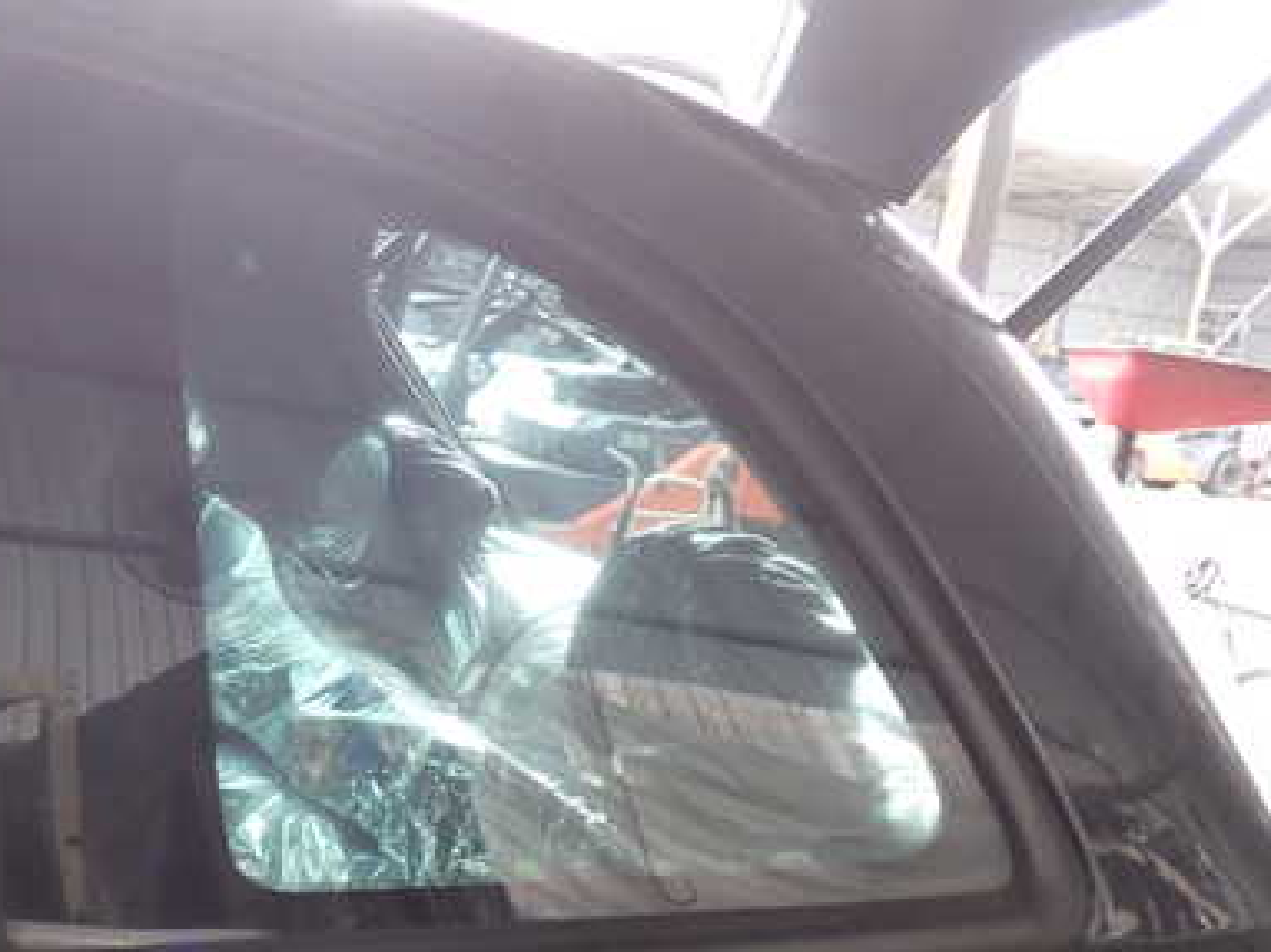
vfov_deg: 30.8
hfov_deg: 39.3
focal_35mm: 47
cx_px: 312
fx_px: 1725
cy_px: 561
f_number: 2.3
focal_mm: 5.4
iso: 160
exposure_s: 1/60
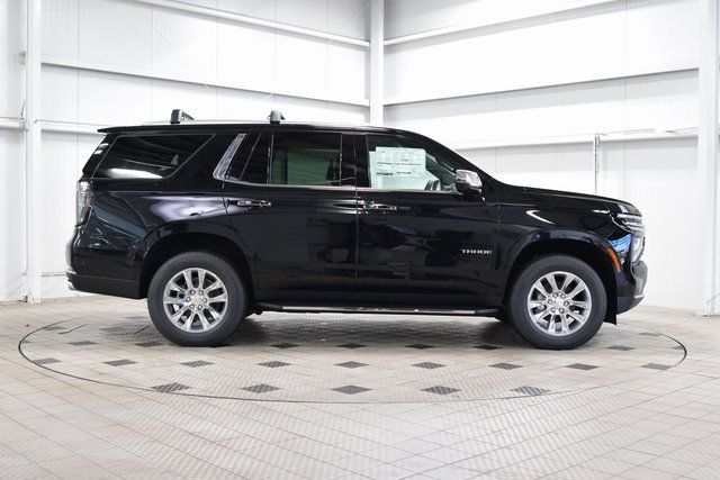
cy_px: 240
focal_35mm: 42
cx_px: 360
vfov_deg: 31.9
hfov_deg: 46.4
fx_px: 840
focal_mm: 28
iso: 1600
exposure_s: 1/60
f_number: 4
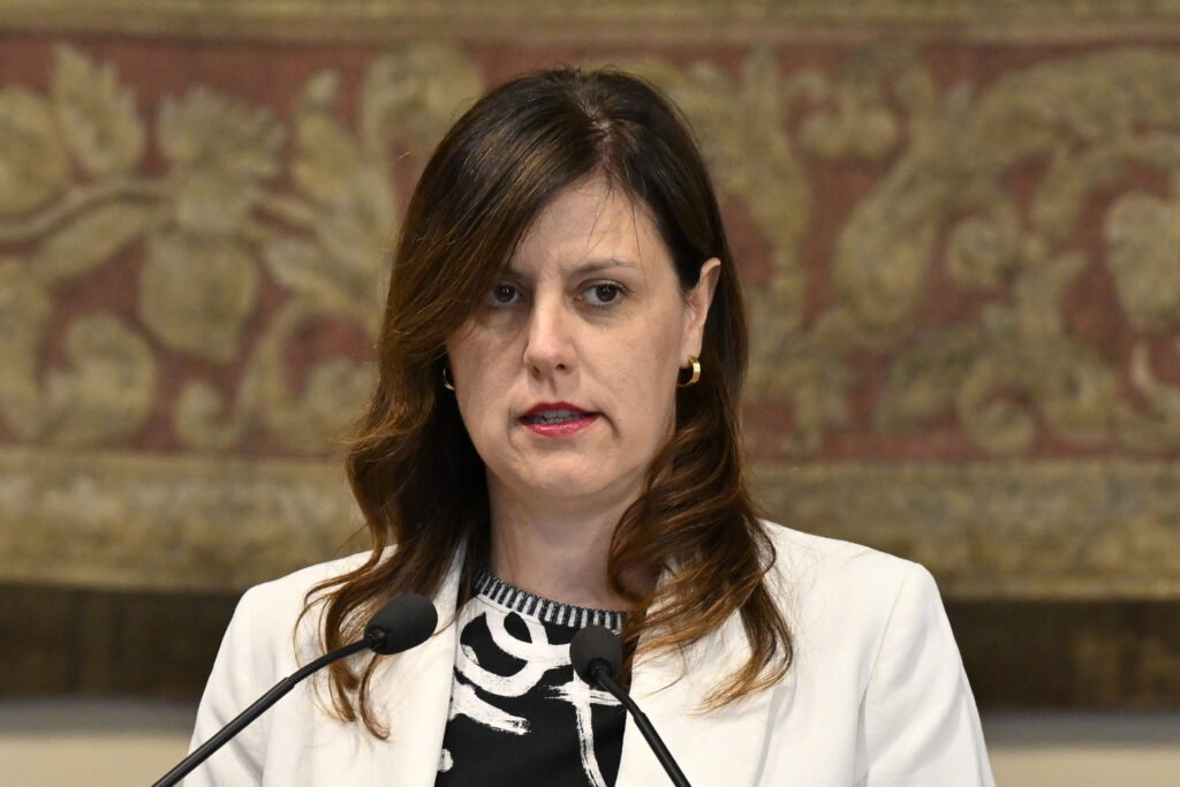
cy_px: 394
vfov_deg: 5.2
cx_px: 590
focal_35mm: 262
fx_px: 8588
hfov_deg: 7.9
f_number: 4.5
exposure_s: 1/250
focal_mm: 175
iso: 2500
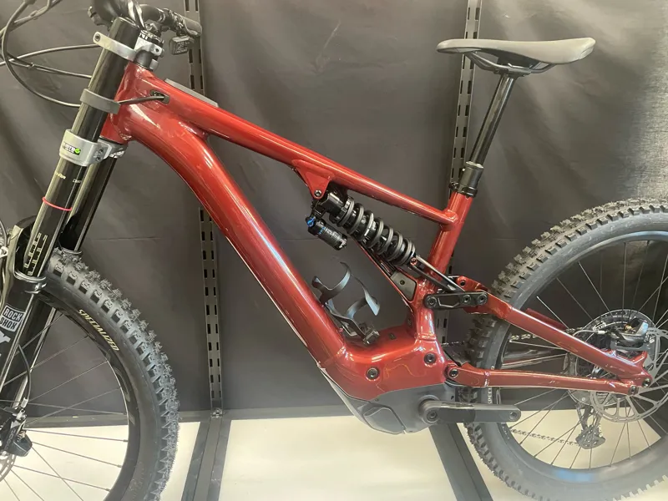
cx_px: 334
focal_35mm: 26
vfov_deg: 53.1
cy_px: 250
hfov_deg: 67.3
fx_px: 502
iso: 500
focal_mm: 4.2
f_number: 1.6
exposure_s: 1/33
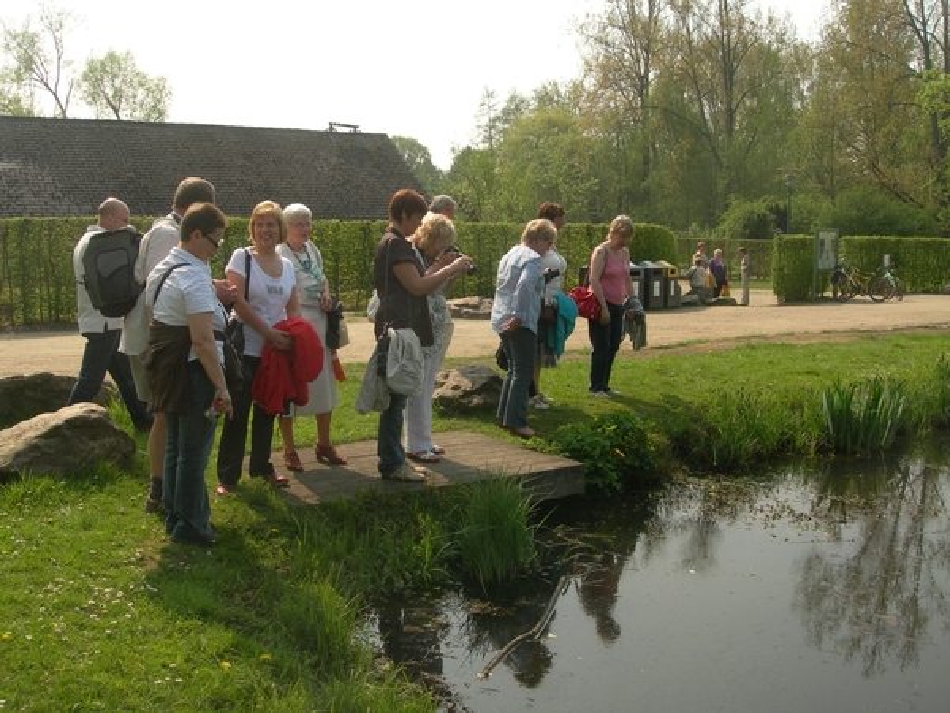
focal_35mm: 38
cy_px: 356
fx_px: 1043
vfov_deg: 37.7
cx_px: 475
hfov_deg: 49.0
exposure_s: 1/399
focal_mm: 7.8
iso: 50
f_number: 4.8
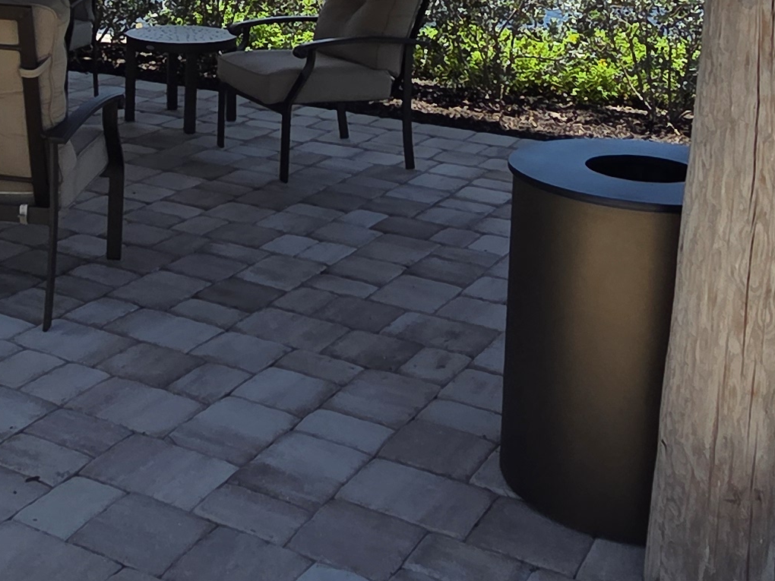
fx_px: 1142
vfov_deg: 26.5
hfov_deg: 36.8
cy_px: -43
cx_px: 223
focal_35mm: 51
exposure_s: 1/2043
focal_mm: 2.2
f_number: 2.2
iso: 50
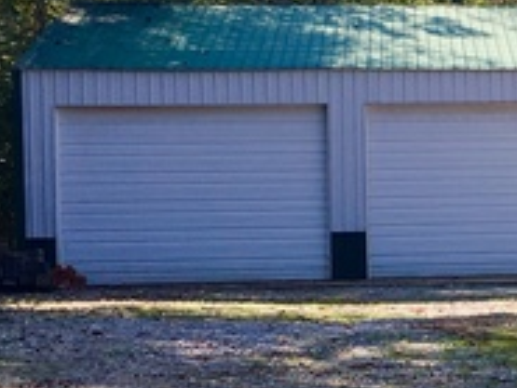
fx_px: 1808
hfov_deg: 15.1
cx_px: 759
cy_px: 296
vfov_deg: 12.2
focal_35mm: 121
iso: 25
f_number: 2.2
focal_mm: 4.15
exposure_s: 1/610
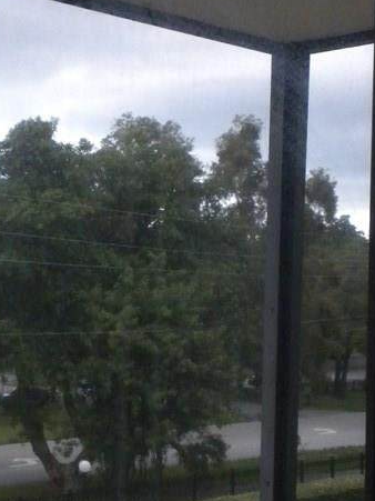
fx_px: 1214
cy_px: 274
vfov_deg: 23.3
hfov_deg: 17.3
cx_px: 43
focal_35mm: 84
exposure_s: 1/373
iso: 400
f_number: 3.5
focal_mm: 6.6
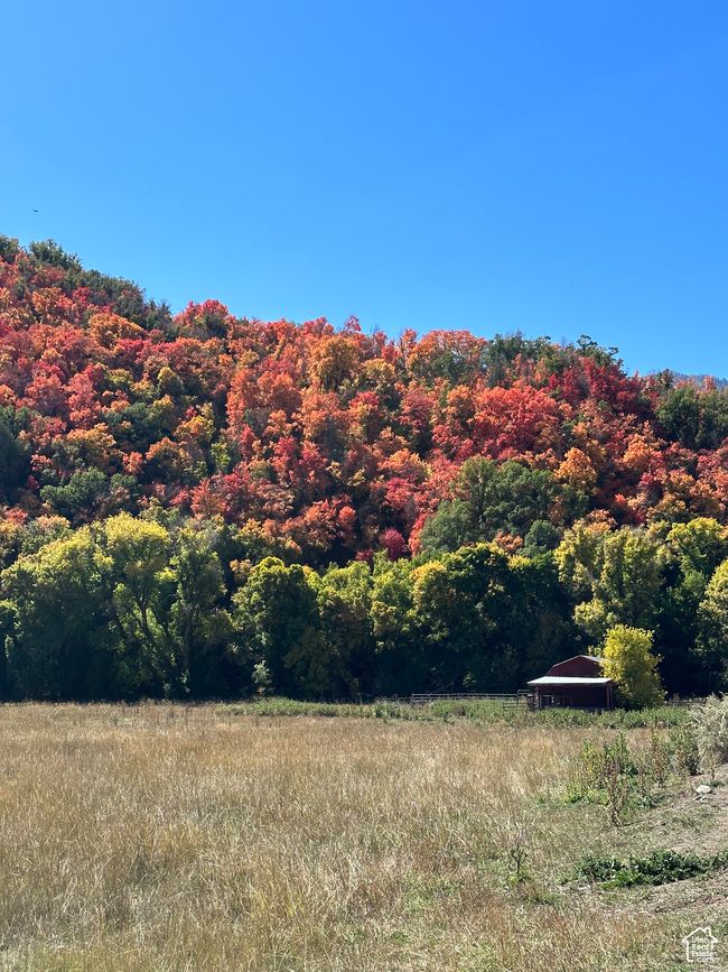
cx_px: 364
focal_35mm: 48
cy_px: 486
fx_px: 1346
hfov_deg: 30.3
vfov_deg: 39.7
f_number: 1.78
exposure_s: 1/2469
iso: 64
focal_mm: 6.86
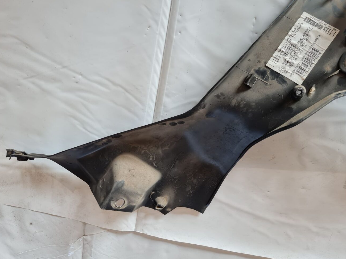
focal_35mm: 28
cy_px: 134
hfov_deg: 63.4
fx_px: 280
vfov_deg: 49.7
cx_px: 175
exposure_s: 1/100
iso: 100
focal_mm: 5.4
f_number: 1.8
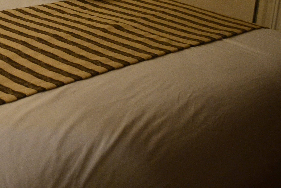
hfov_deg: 25.8
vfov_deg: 17.7
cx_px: -24
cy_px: -43
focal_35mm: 73
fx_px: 570
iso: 800
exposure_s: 1/15
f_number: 3.5
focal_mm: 18
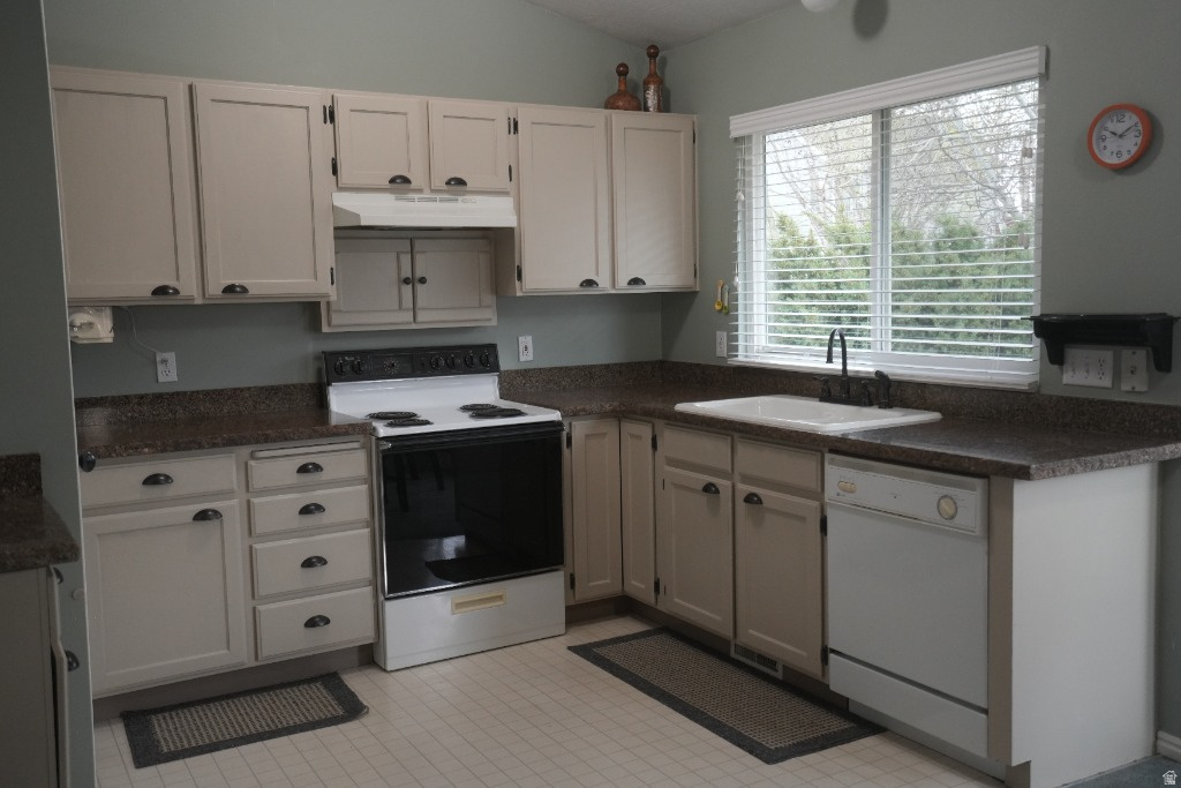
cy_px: 394
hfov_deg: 55.8
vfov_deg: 38.9
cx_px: 590
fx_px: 1115
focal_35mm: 34
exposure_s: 1/160
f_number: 4
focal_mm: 34
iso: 2500
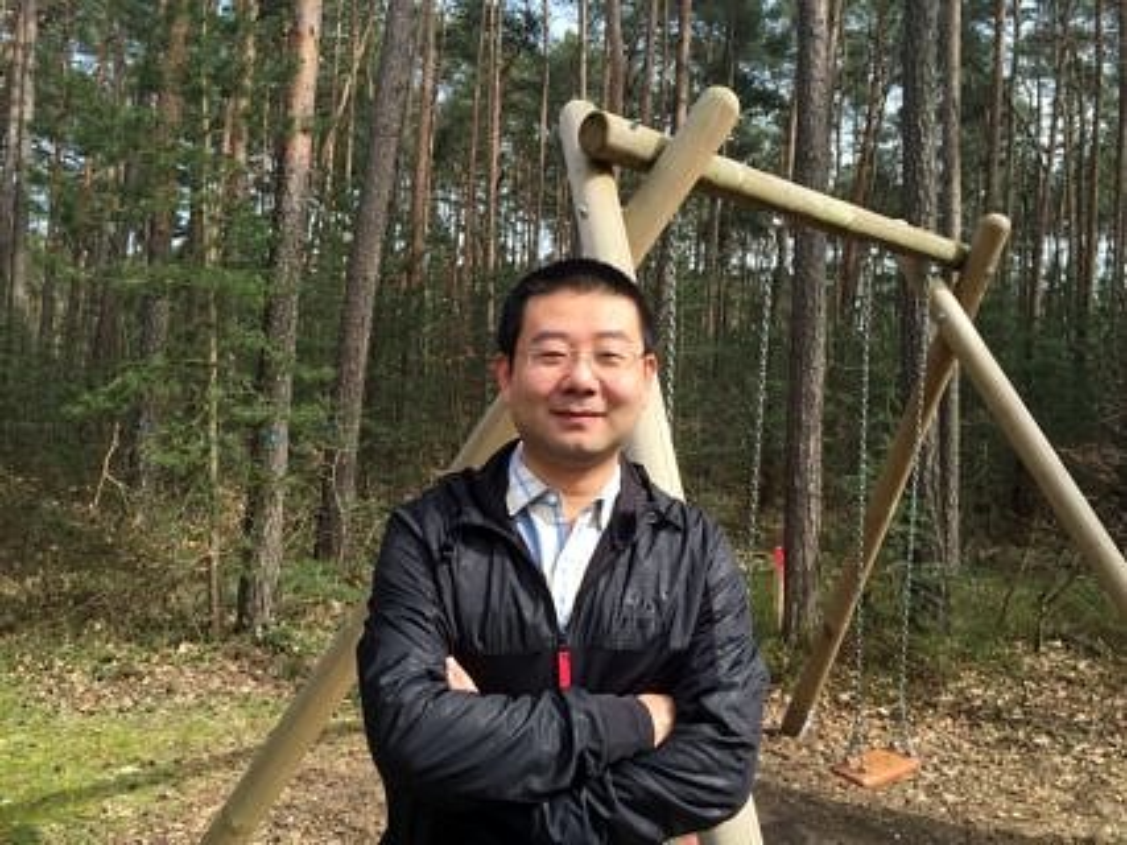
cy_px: 422
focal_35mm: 29
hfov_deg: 61.7
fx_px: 944
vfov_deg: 48.2
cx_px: 564
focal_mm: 4.15
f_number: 2.2
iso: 32
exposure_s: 1/501
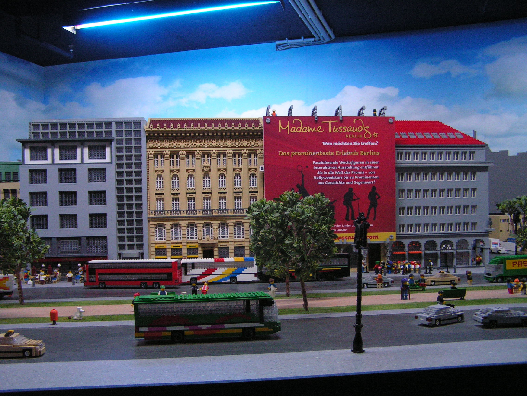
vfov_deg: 37.7
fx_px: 579
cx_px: 264
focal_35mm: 38
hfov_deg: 49.0
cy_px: 198
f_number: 2.8
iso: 200
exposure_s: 1/20
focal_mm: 6.3
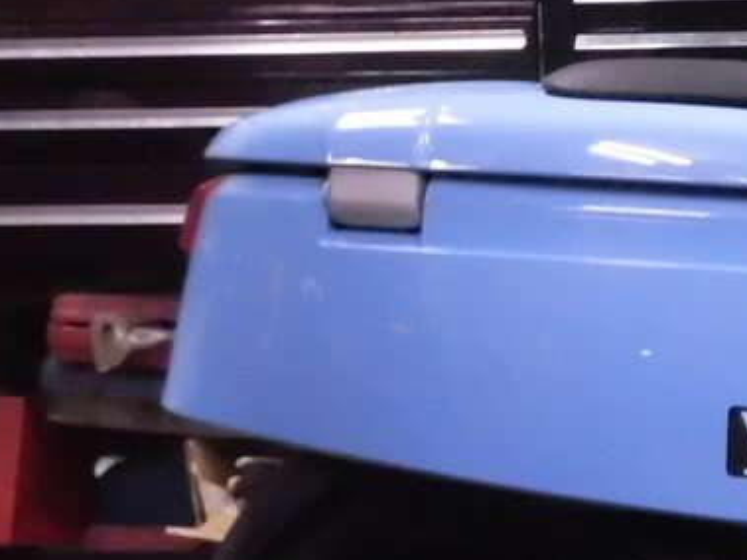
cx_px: 1151
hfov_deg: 20.4
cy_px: 365
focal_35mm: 81
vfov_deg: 18.2
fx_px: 1747
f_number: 3.1
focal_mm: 4.3
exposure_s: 1/25
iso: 800
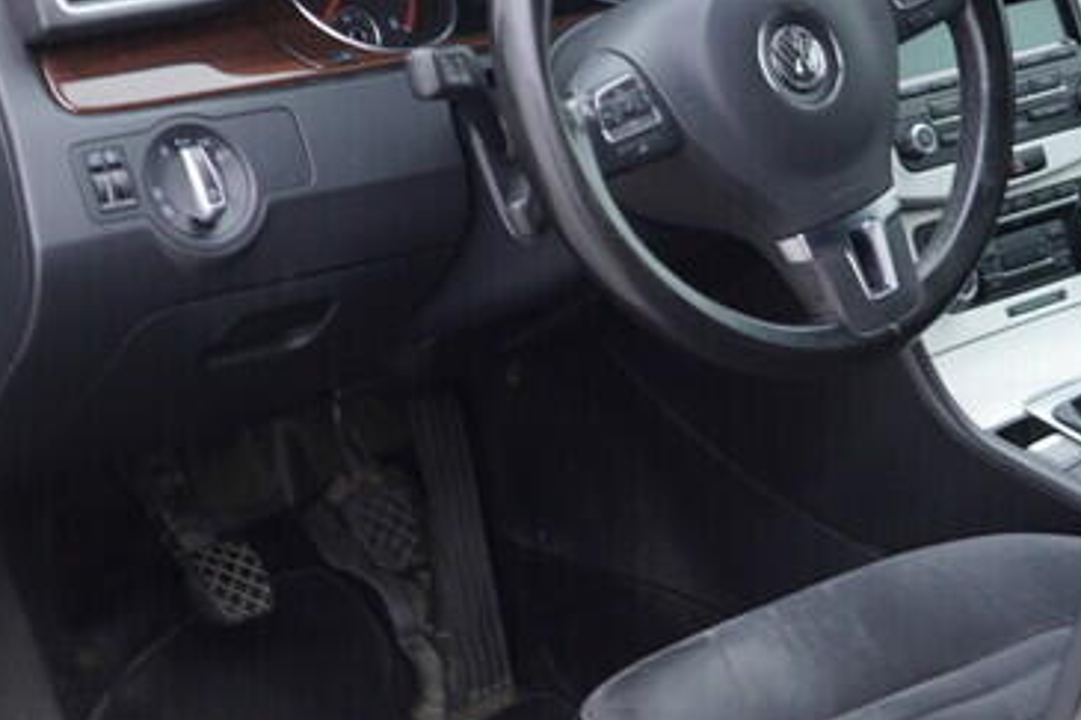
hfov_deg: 20.2
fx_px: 3031
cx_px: 601
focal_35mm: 101
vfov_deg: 13.5
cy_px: 464
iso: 160
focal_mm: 24
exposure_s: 1/40
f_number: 2.8
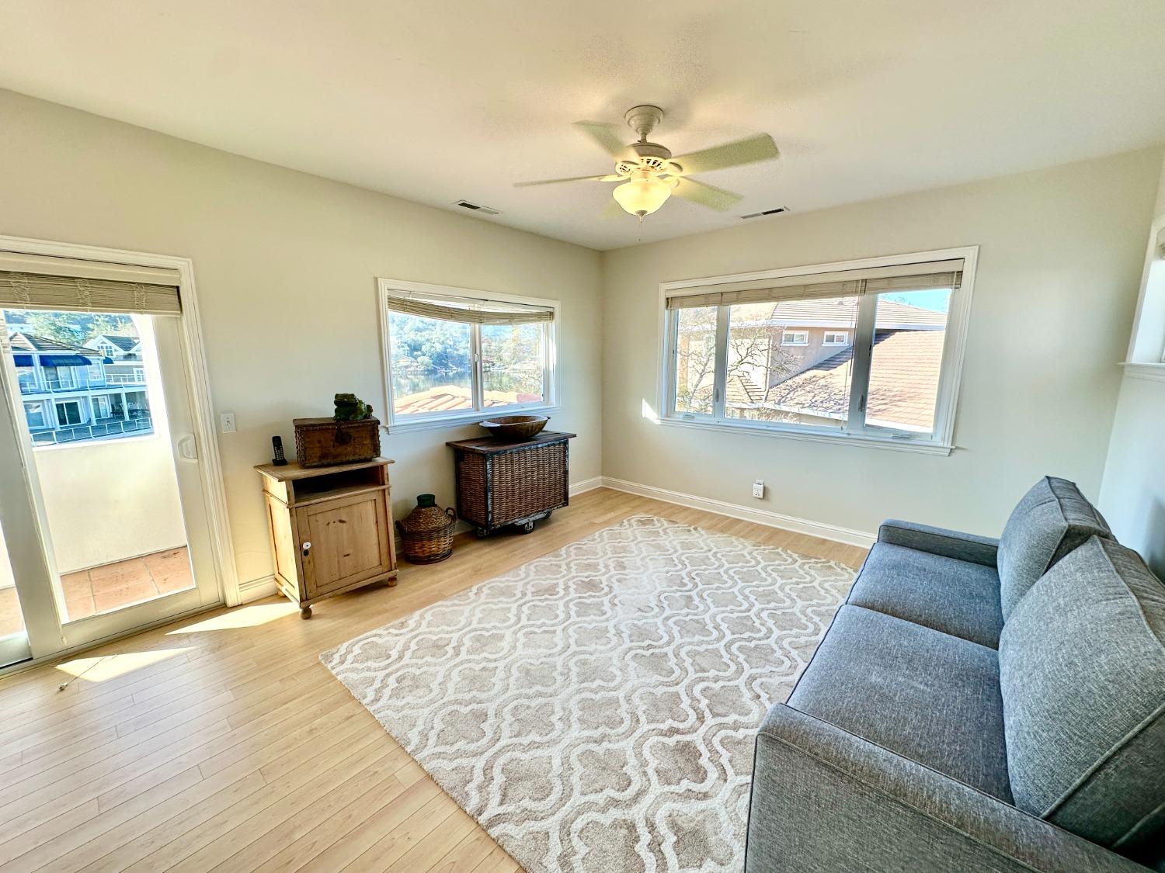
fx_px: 471
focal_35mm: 14
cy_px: 436
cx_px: 582
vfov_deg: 85.7
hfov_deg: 102.1
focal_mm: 2.22
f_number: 2.2
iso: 40
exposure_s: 1/127
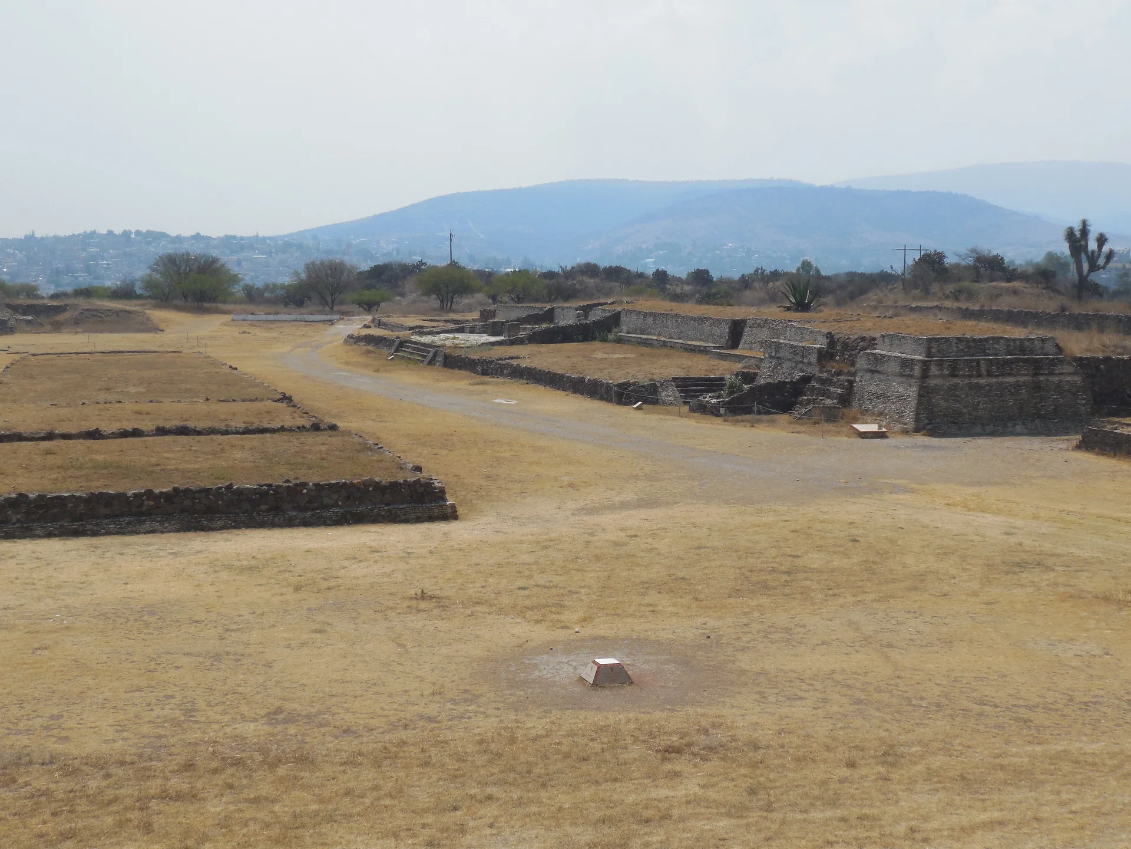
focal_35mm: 49
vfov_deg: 29.7
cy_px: 424
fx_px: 1601
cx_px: 566
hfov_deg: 38.9
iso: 125
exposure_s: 1/1250
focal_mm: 8.8
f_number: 4.8
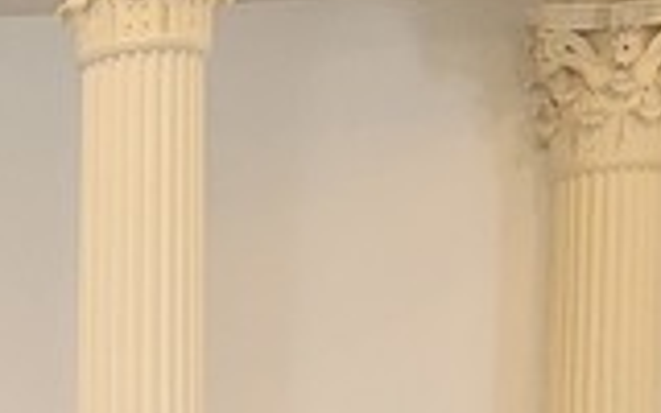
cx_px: -739
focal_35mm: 176
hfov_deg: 10.7
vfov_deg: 6.6
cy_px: 1338
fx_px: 3171
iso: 250
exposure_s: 1/60
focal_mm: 5.4
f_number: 1.8
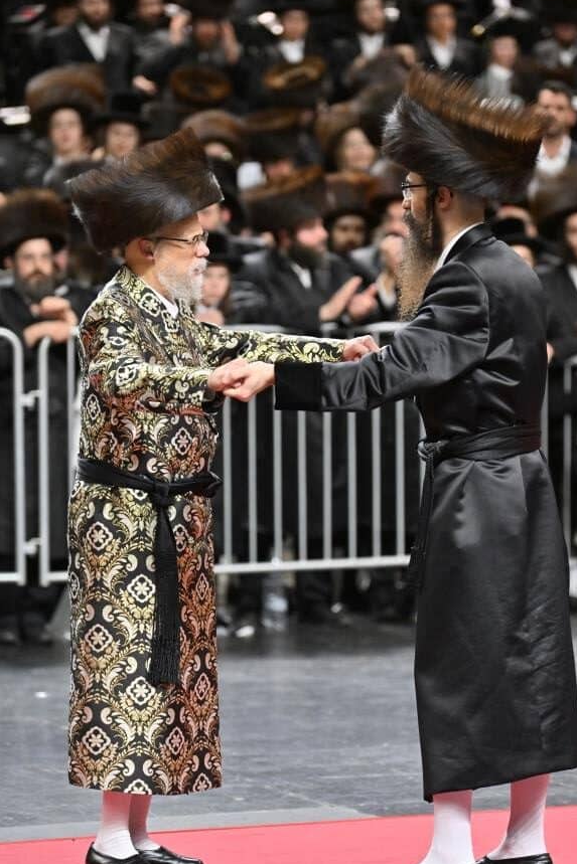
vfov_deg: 12.8
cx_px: 327
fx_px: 3869
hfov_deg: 8.5
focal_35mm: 161
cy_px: 467
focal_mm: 135
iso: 1000
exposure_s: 1/200
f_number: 2.8
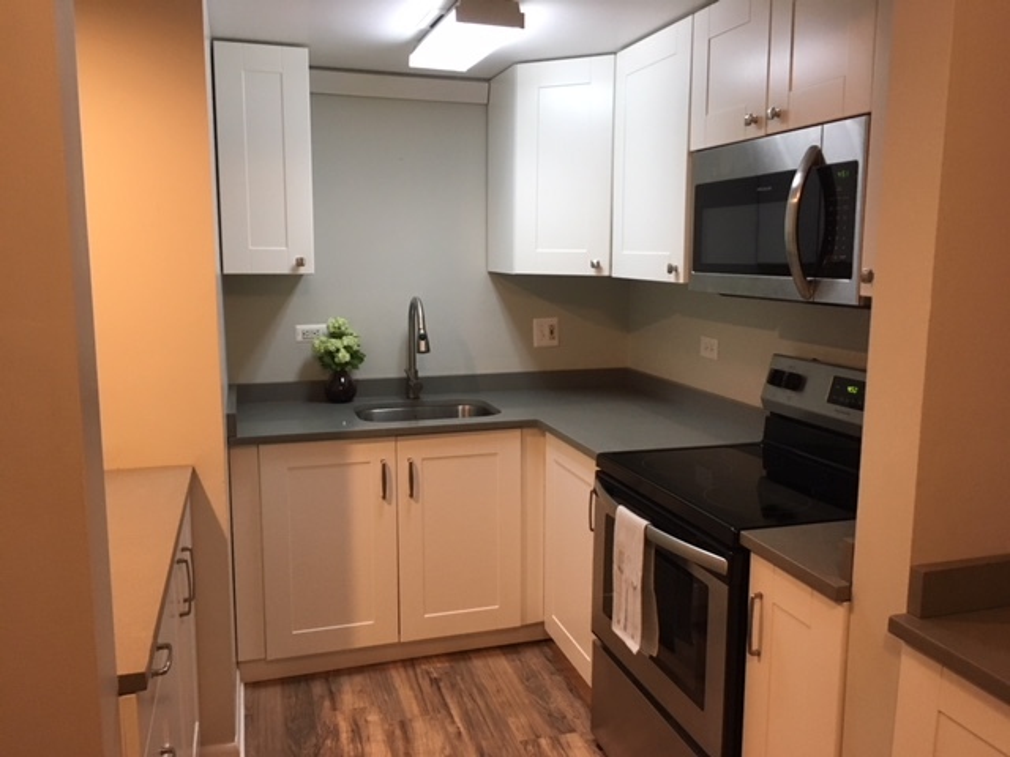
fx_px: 846
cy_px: 378
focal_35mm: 29
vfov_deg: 48.2
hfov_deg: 61.7
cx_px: 505
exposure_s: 1/30
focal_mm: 4.15
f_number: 2.2
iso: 125
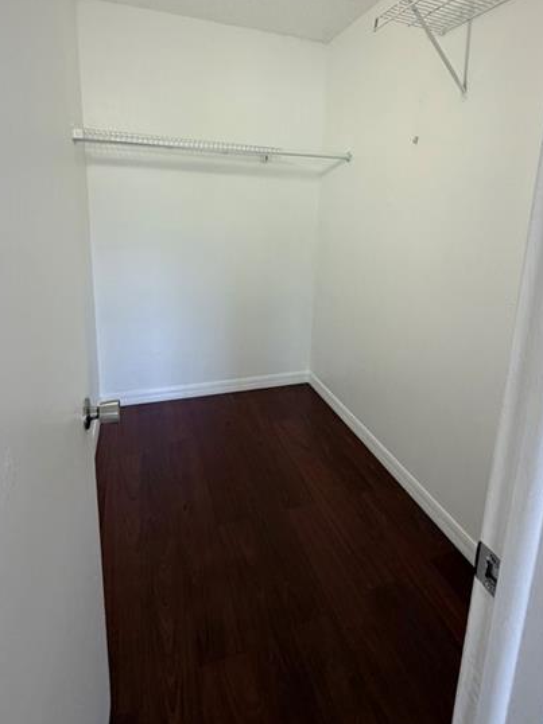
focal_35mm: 20
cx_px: 290
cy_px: 285
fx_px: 419
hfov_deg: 65.9
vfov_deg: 80.7
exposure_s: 1/120
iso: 200
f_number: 2.2
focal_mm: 2.22
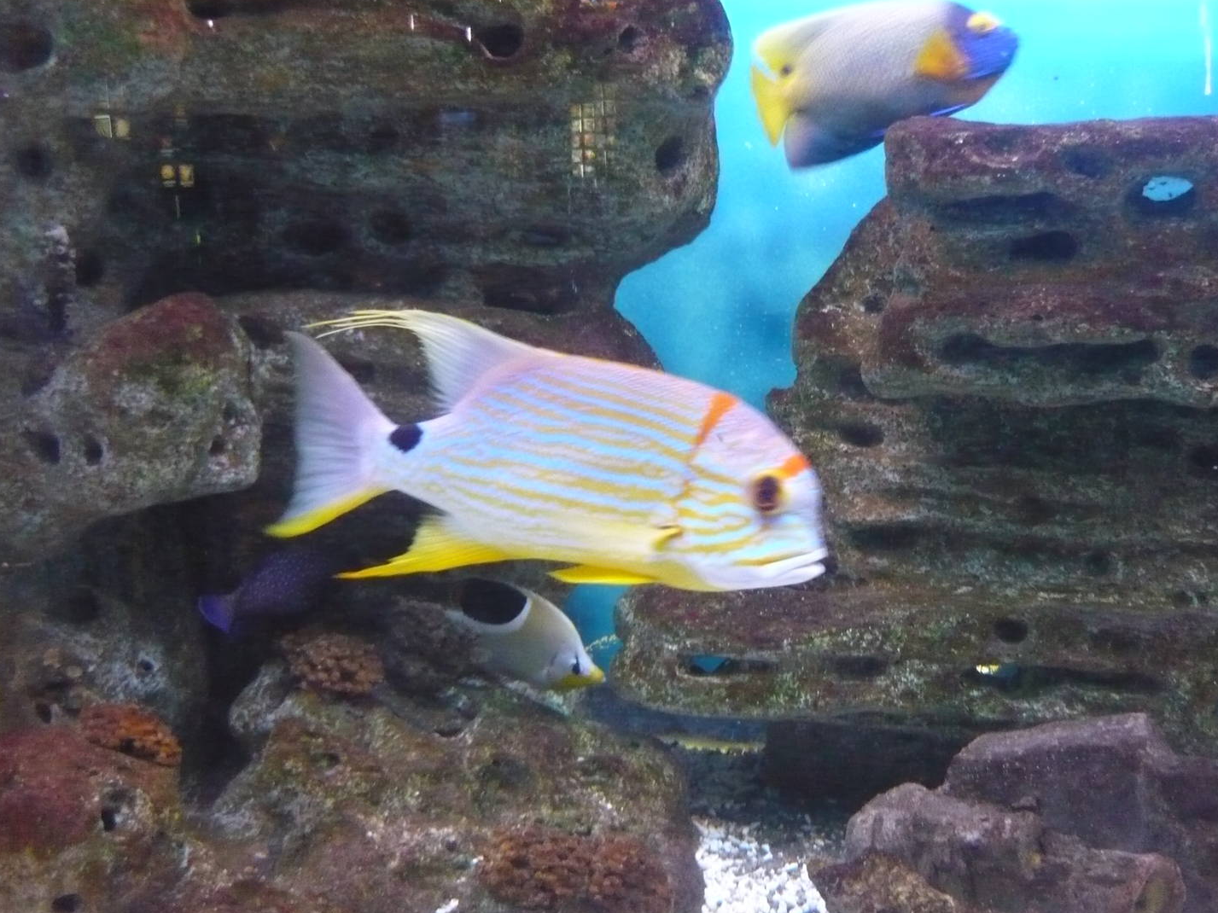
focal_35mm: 37
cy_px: 480
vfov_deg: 38.7
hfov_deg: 50.1
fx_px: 1302
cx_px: 609
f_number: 2.8
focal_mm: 5.5
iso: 800
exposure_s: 1/25
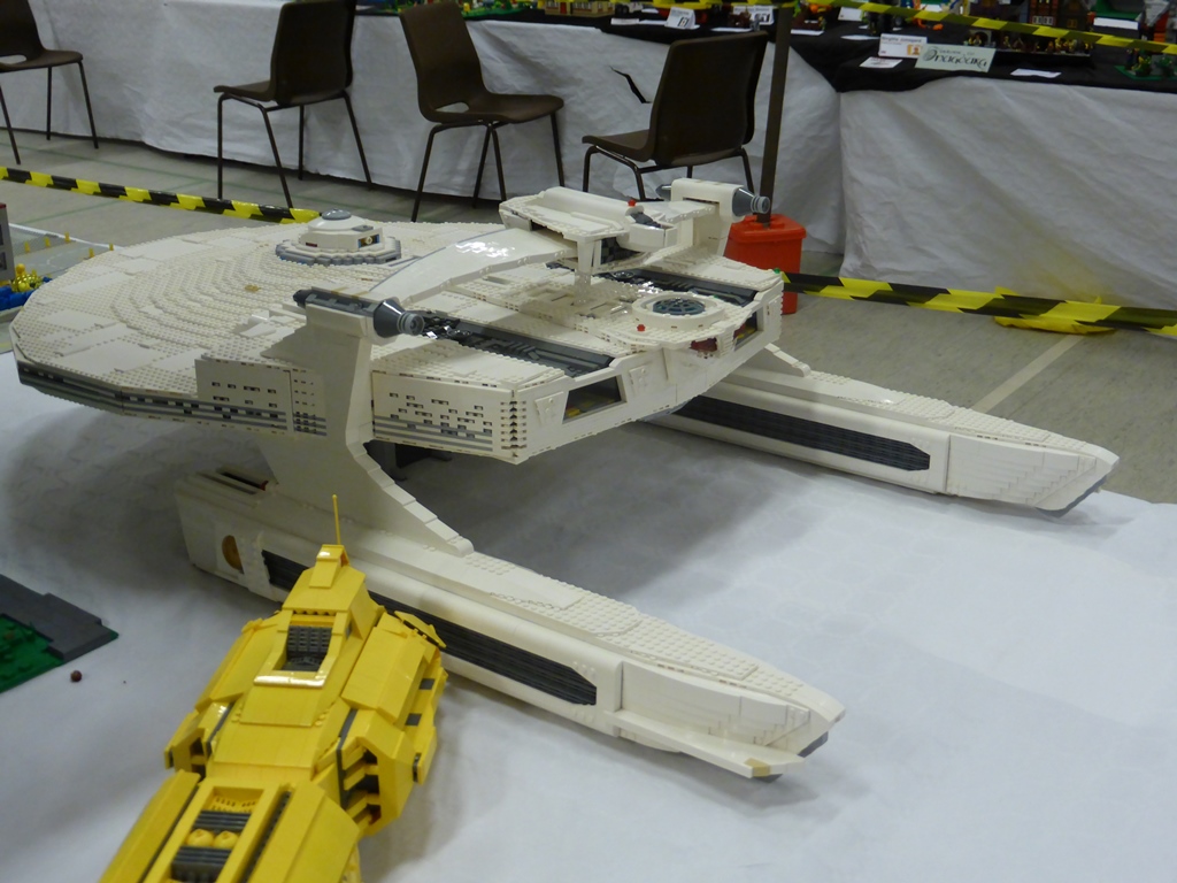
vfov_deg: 35.1
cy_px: 442
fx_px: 1394
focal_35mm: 41
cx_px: 588
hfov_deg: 45.8
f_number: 3.9
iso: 400
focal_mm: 7.4
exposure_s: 1/30
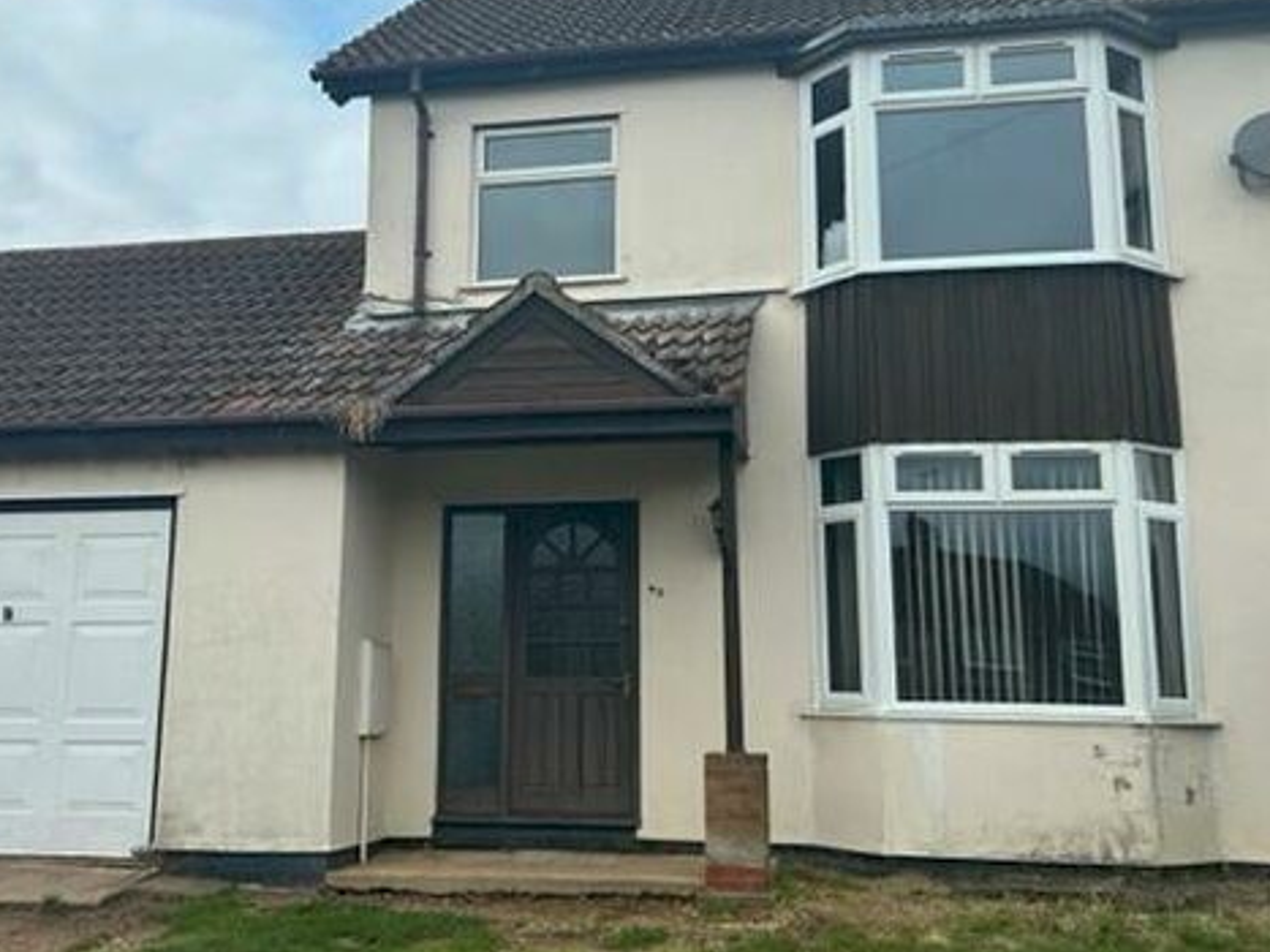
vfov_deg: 36.7
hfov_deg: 47.8
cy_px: 412
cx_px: 571
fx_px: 1430
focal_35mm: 39
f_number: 1.5
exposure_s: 1/4831
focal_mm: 5.7
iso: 50
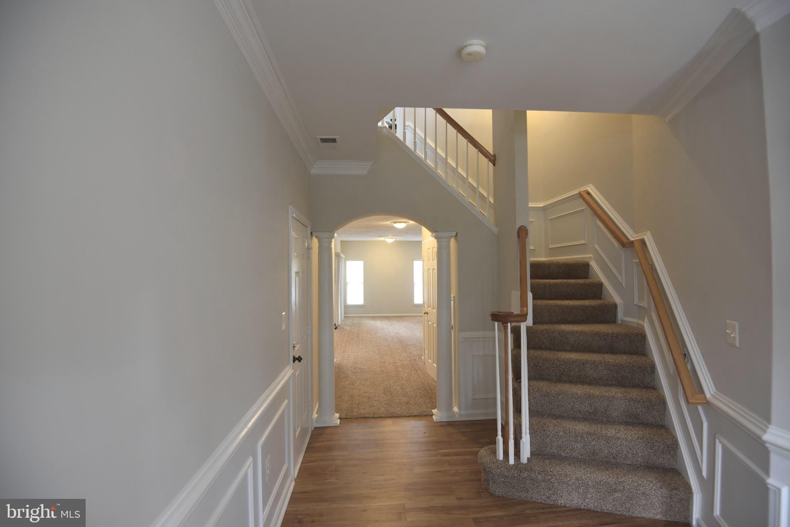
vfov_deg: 73.8
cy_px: 264
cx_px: 395
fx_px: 351
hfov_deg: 96.7
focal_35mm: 16
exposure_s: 1/60
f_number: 4
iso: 800
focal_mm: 16
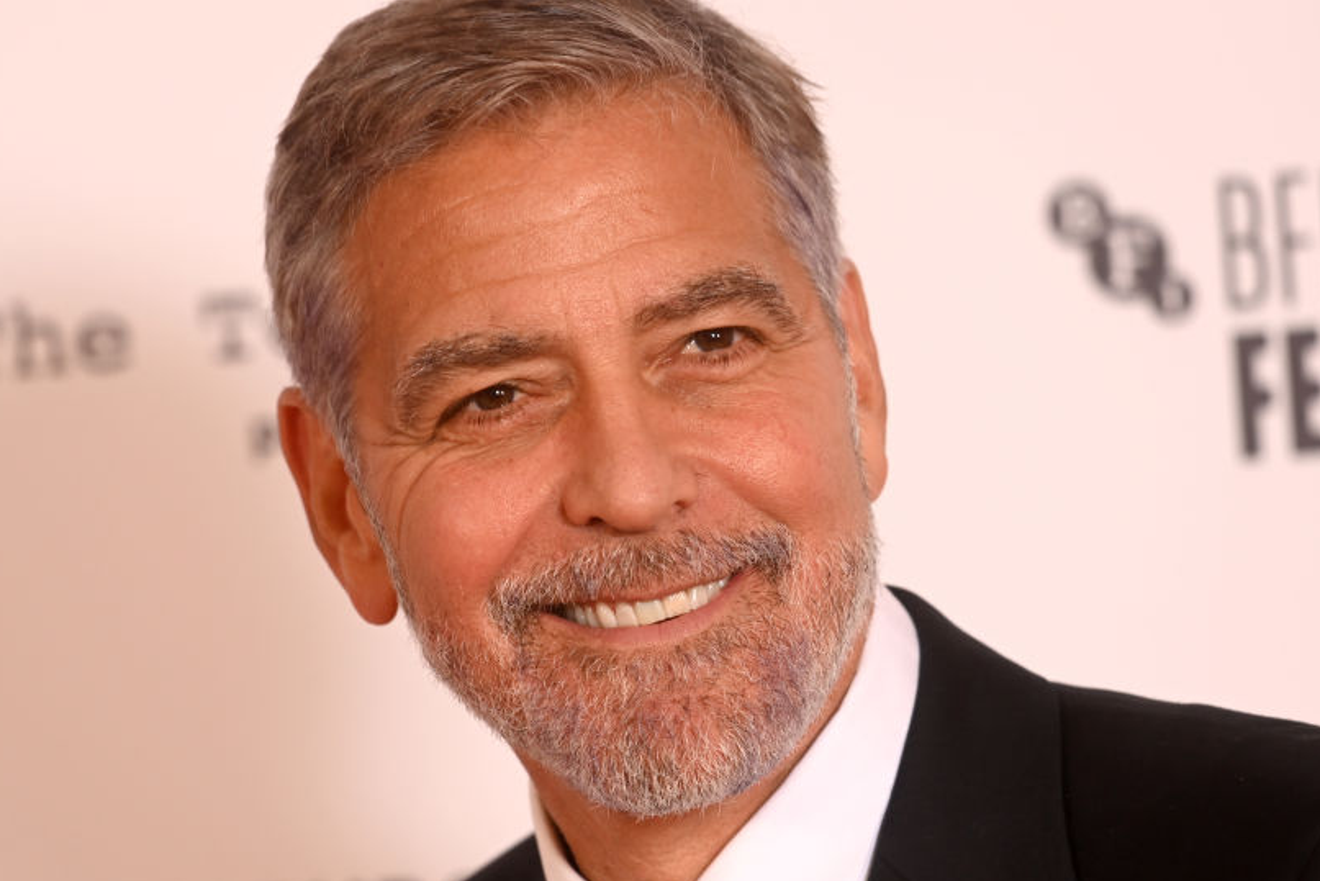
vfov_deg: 3.6
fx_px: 13974
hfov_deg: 5.4
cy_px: 520
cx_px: 671
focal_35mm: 381
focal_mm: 300
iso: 800
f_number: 5.6
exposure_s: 1/250
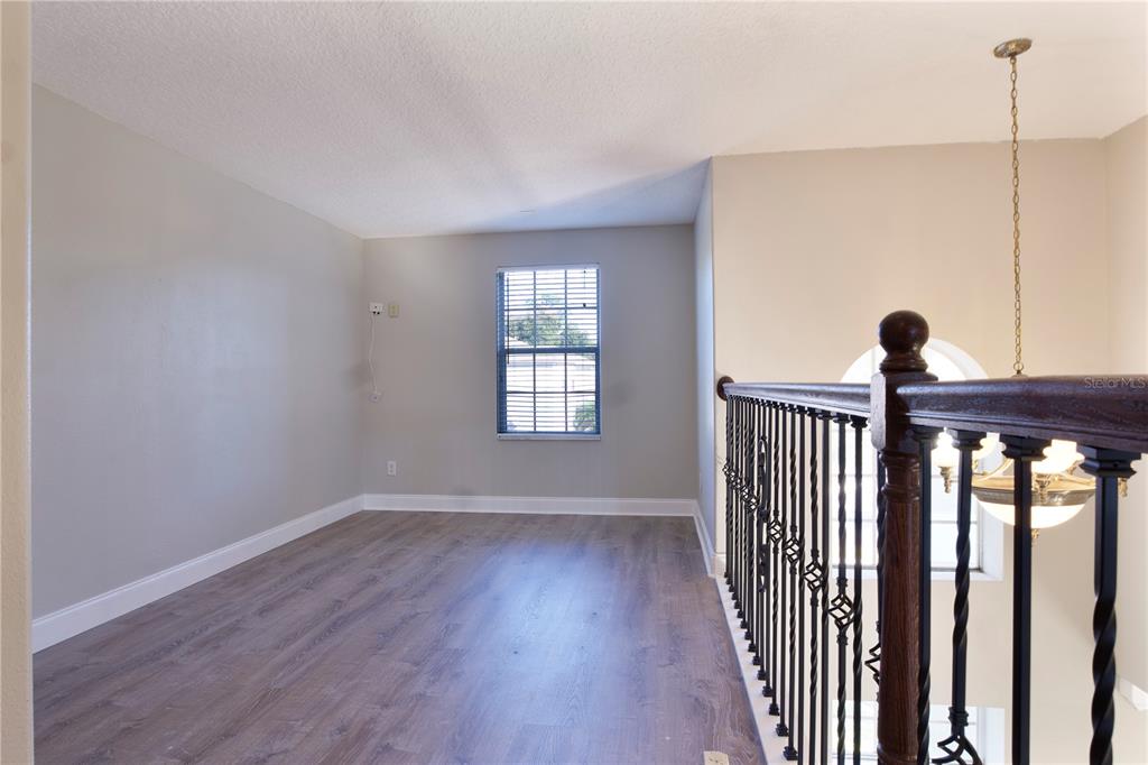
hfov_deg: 85.4
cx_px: 574
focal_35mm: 20
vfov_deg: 63.2
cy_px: 382
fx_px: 622
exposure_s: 4
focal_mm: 13
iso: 100
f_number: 7.1
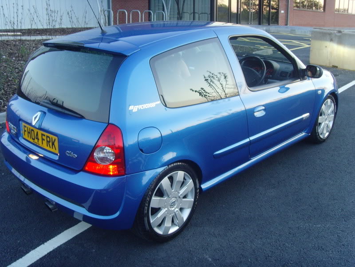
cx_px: 178
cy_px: 134
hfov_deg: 47.9
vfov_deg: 36.8
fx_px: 400
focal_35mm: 39
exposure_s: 1/20
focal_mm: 6.6
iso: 200
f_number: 3.5
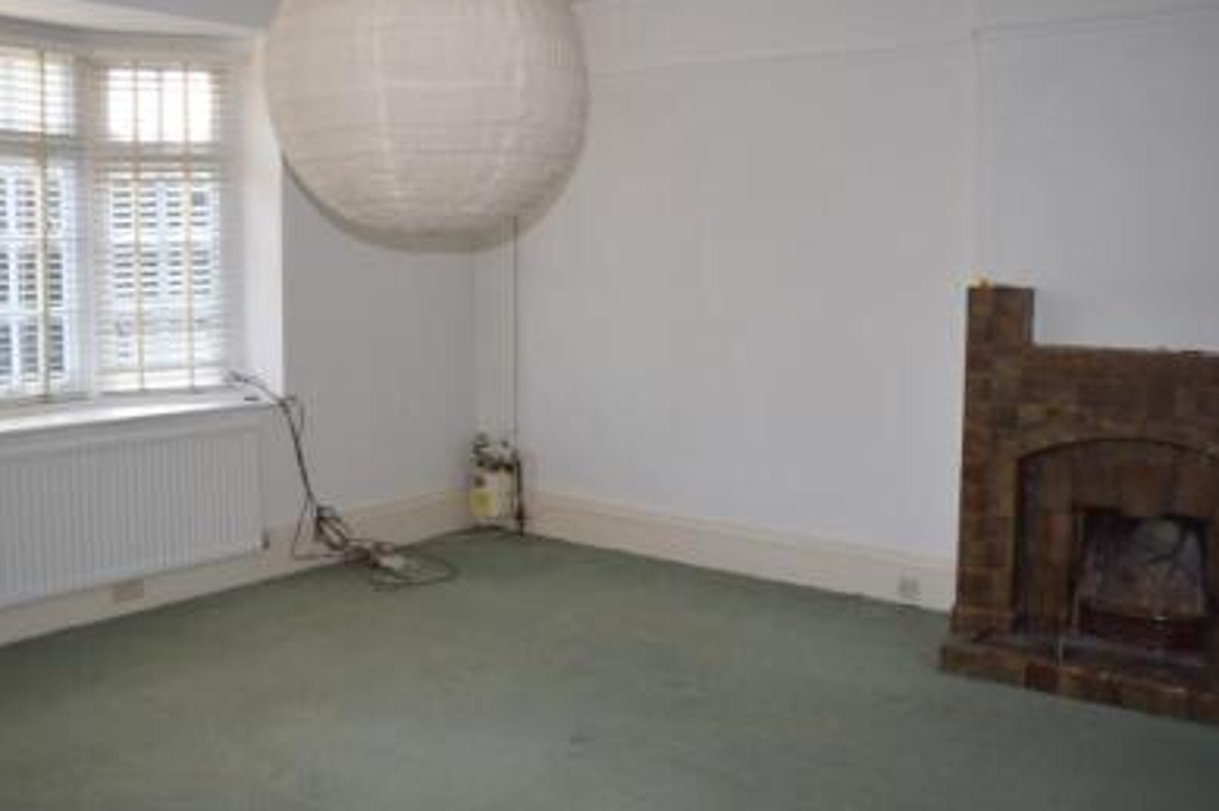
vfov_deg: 39.9
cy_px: 362
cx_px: 589
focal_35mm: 33
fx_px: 1117
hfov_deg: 57.2
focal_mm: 18
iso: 400
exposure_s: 1/80
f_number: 4
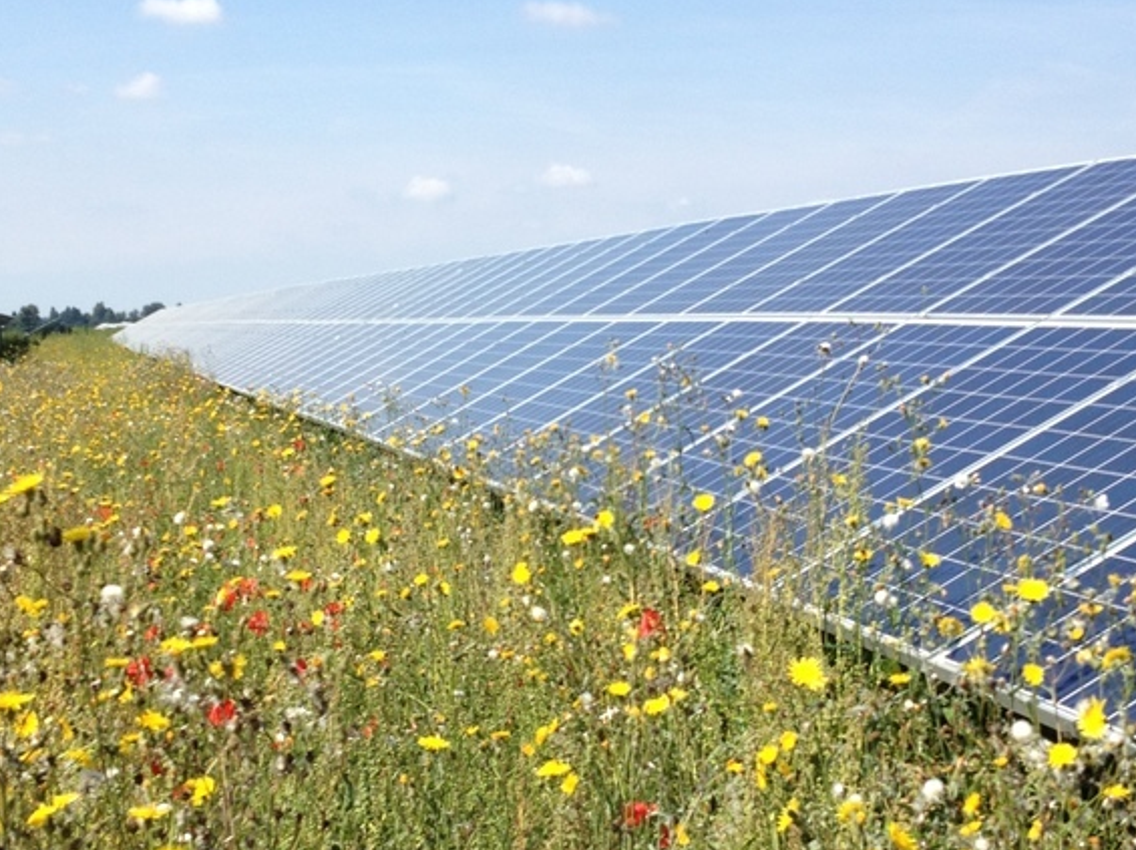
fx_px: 2033
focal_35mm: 62
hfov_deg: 31.2
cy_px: 474
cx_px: 581
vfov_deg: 23.6
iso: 50
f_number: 2.4
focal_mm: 4.28
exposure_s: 1/1416
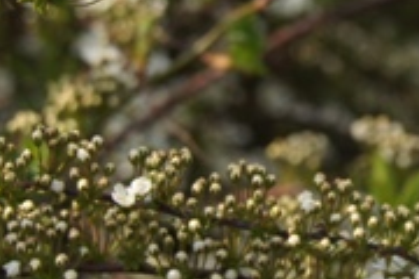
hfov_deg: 11.6
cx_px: 456
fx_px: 2033
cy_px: -35
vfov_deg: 7.8
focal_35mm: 175
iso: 100
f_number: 7.1
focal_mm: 35
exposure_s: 1/250
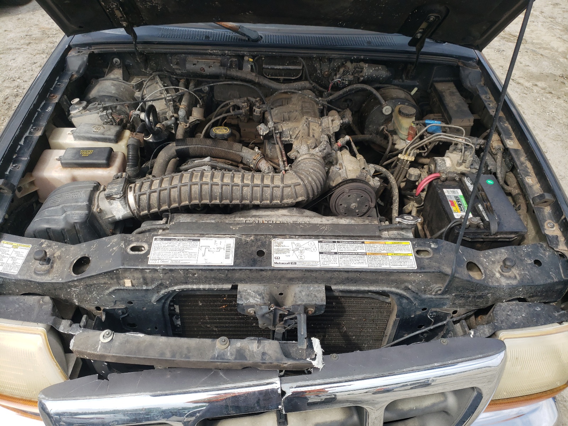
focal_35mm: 26
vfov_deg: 53.1
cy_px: 213
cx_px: 284
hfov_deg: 67.3
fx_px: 427
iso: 50
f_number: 1.5
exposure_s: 1/1429
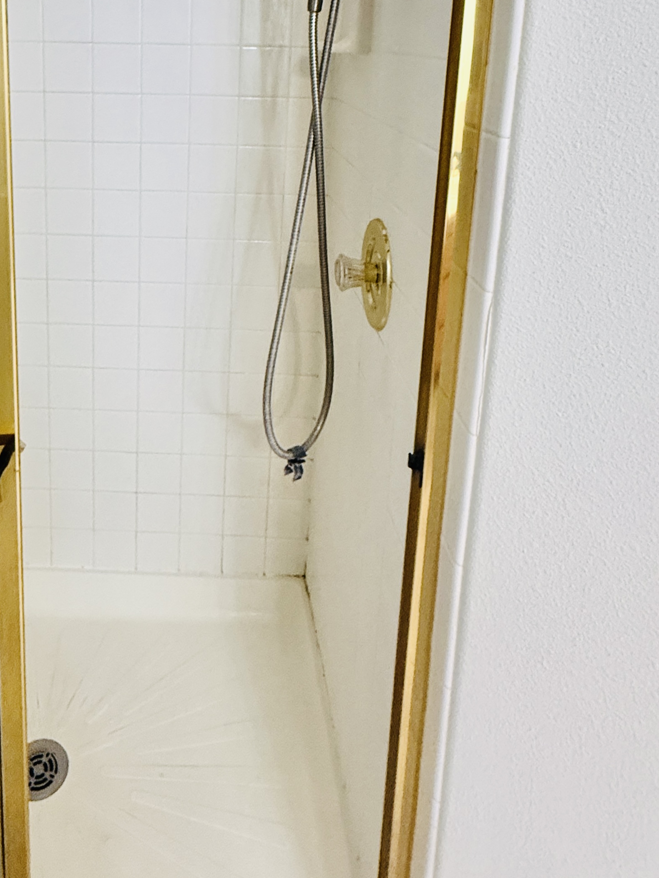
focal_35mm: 23
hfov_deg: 56.4
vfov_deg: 70.0
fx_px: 584
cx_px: 176
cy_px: 243
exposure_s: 1/60
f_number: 2.2
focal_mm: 2.22
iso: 250
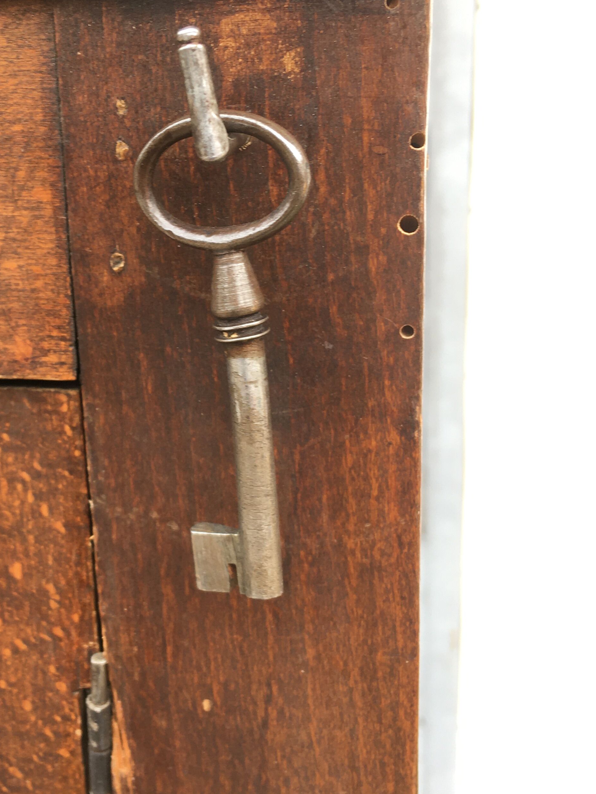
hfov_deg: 30.3
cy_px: 366
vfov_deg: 40.4
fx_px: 1079
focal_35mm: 47
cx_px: 137
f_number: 2.2
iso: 25
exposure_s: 1/100
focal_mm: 4.15
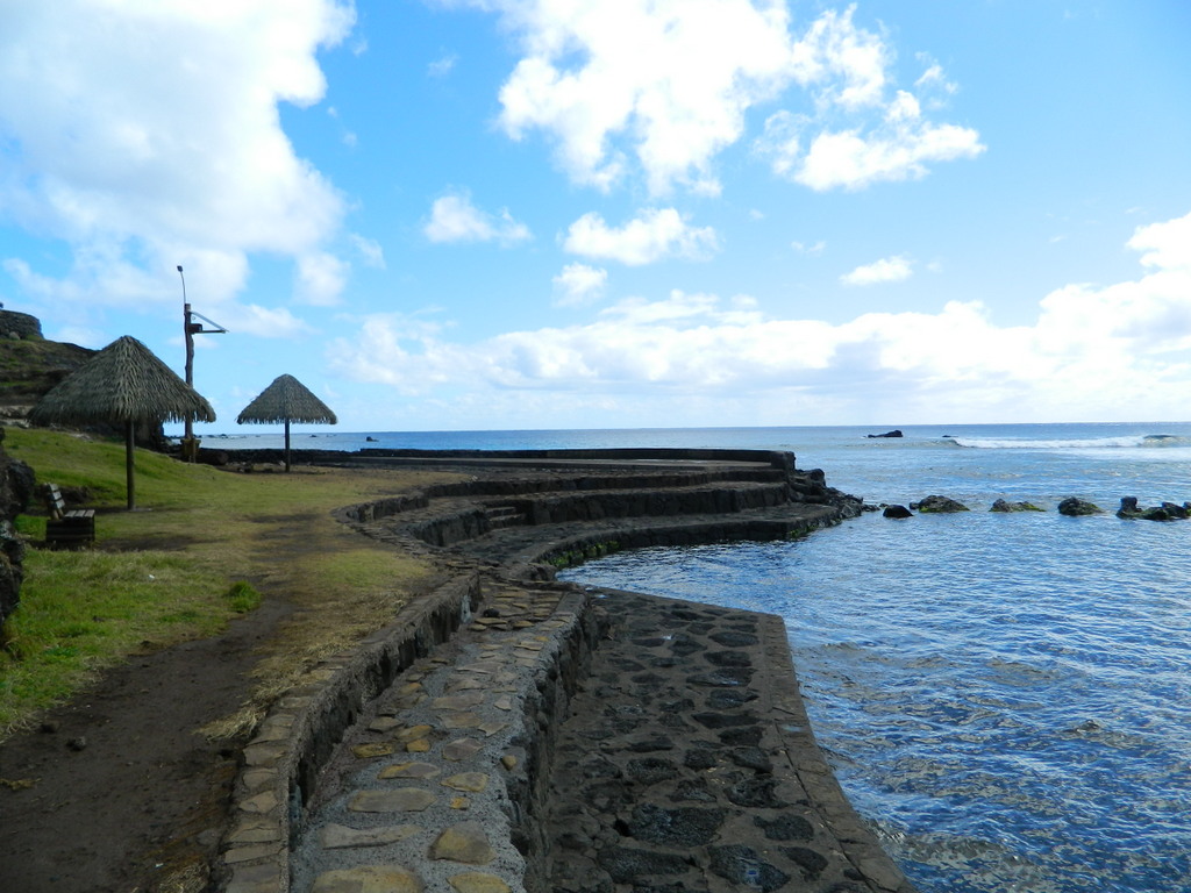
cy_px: 446
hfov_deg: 69.4
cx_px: 596
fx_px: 860
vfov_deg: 54.9
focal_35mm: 25
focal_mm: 4.5
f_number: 3.1
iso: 80
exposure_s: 1/800
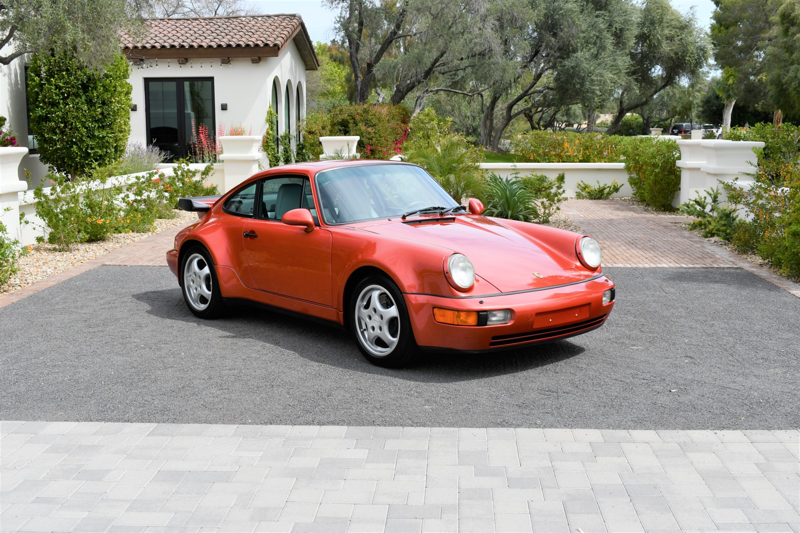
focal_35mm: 45
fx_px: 1000
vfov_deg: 29.9
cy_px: 266
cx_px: 400
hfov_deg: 43.6
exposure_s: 1/250
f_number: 8
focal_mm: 30
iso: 140
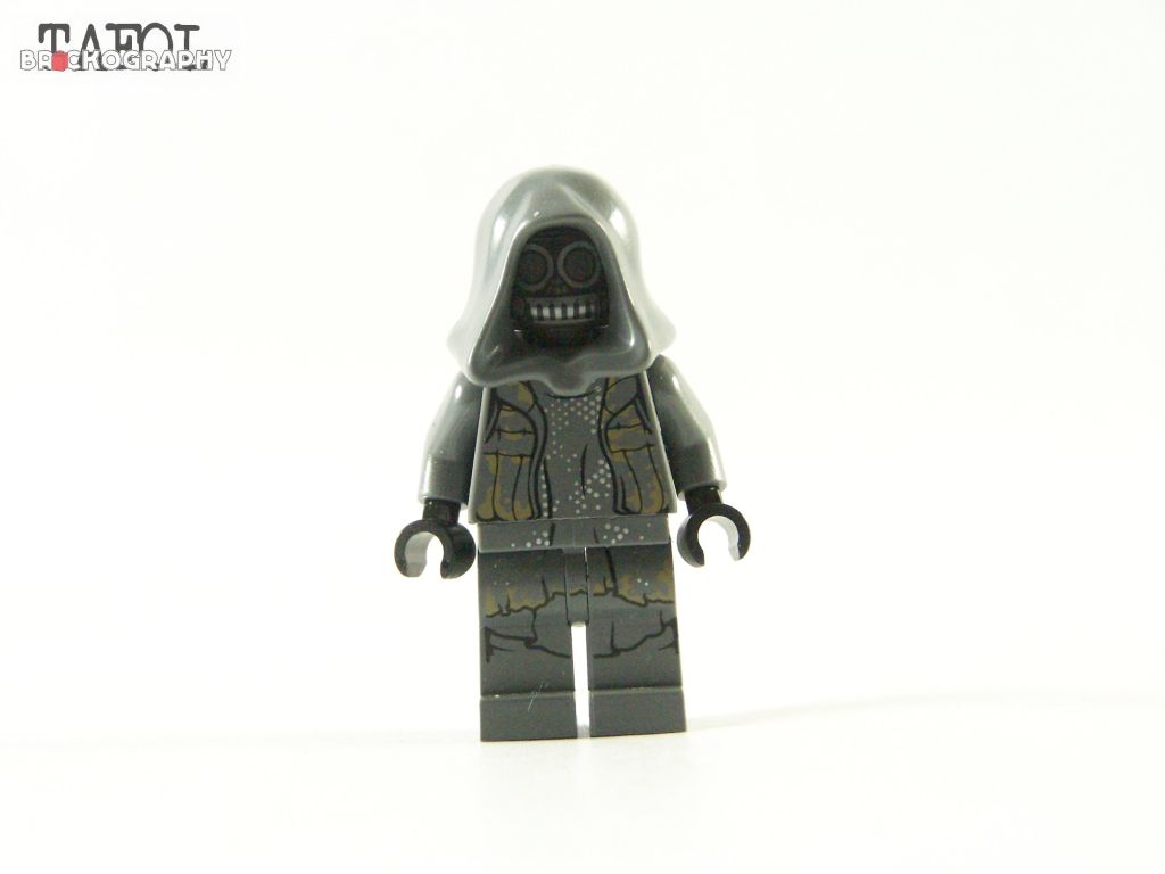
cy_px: 437
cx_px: 582
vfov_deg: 12.7
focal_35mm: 117
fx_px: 3938
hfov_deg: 16.8
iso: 400
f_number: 3.6
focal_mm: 19.4
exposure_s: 1/60
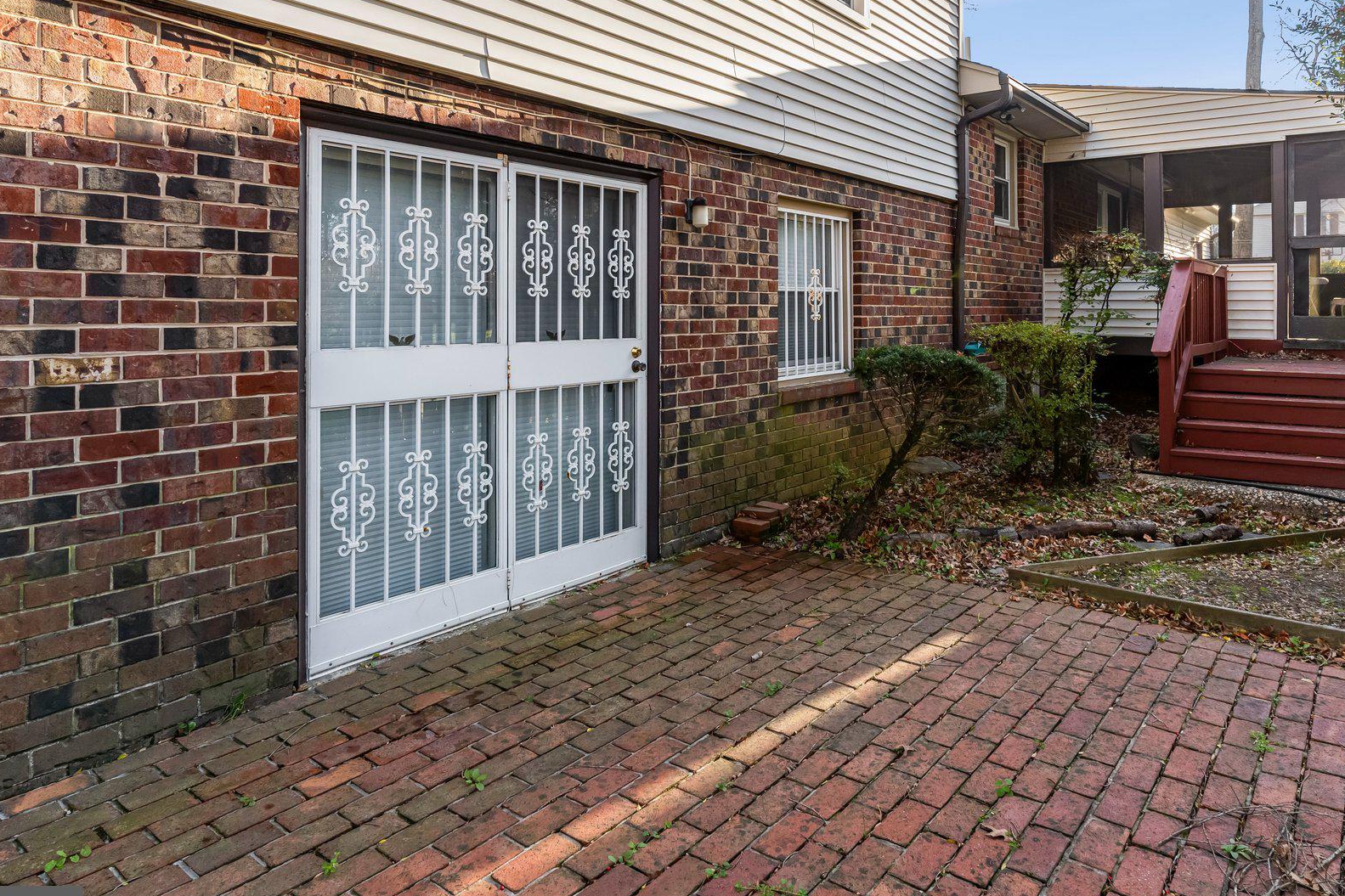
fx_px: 822
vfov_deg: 56.9
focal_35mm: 22
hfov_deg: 78.2
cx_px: 764
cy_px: 368
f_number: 6.3
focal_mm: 17
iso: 1000
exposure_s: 1/320
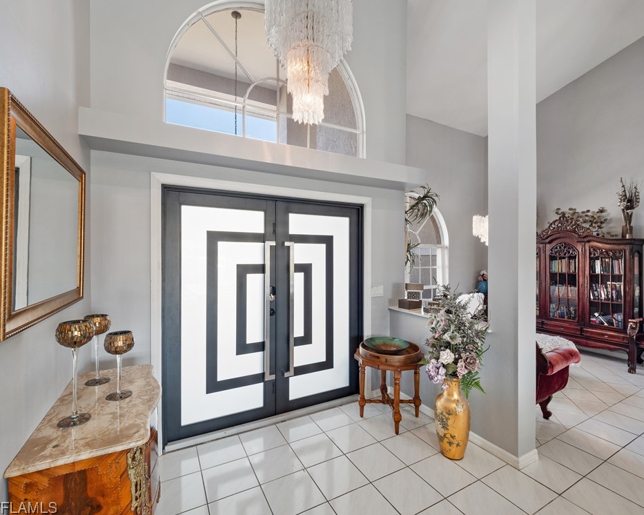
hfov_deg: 96.8
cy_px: 258
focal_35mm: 15
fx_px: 286
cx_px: 326
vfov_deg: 84.0
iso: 200
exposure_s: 1/5
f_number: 7.1
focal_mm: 7
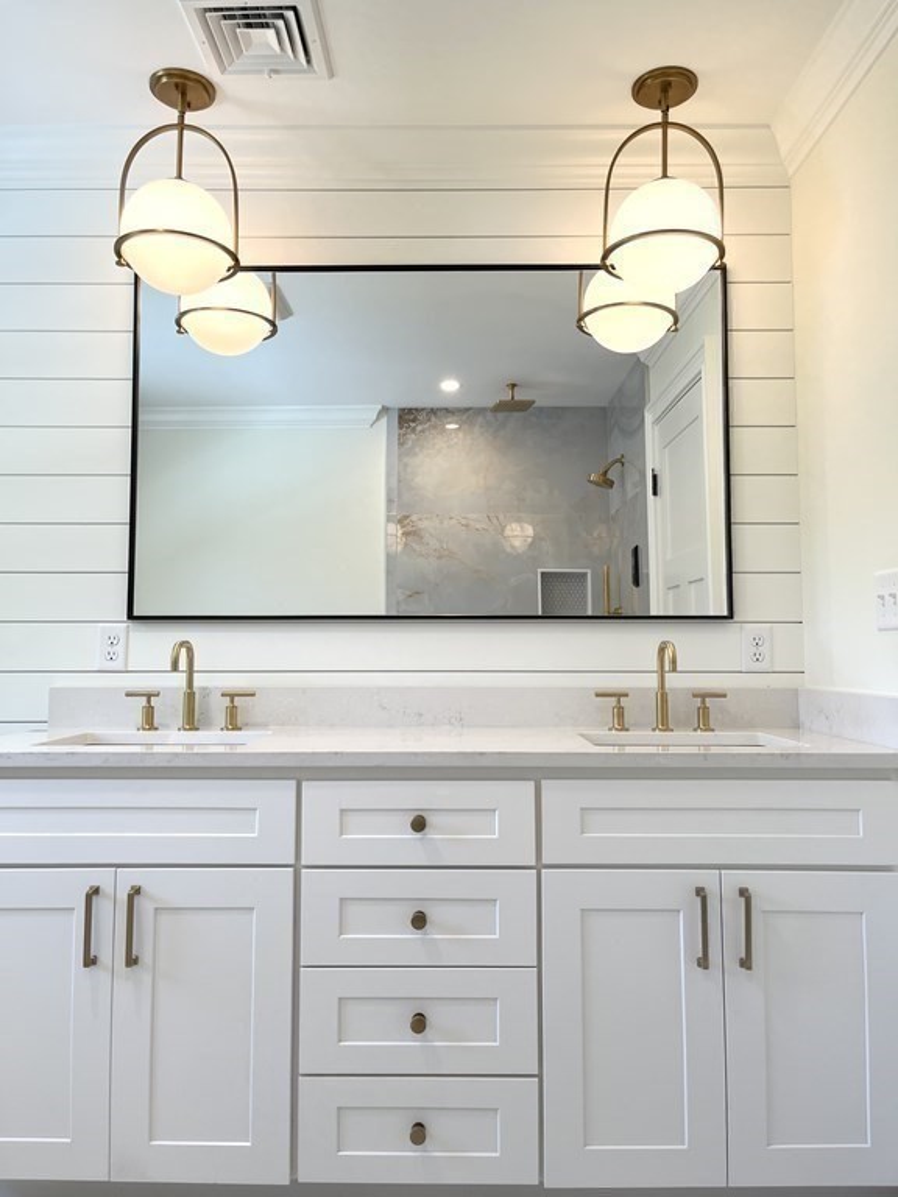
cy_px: 598
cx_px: 449
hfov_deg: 53.1
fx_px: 899
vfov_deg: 67.3
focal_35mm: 26
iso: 40
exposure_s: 1/120
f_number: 1.6
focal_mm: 5.1
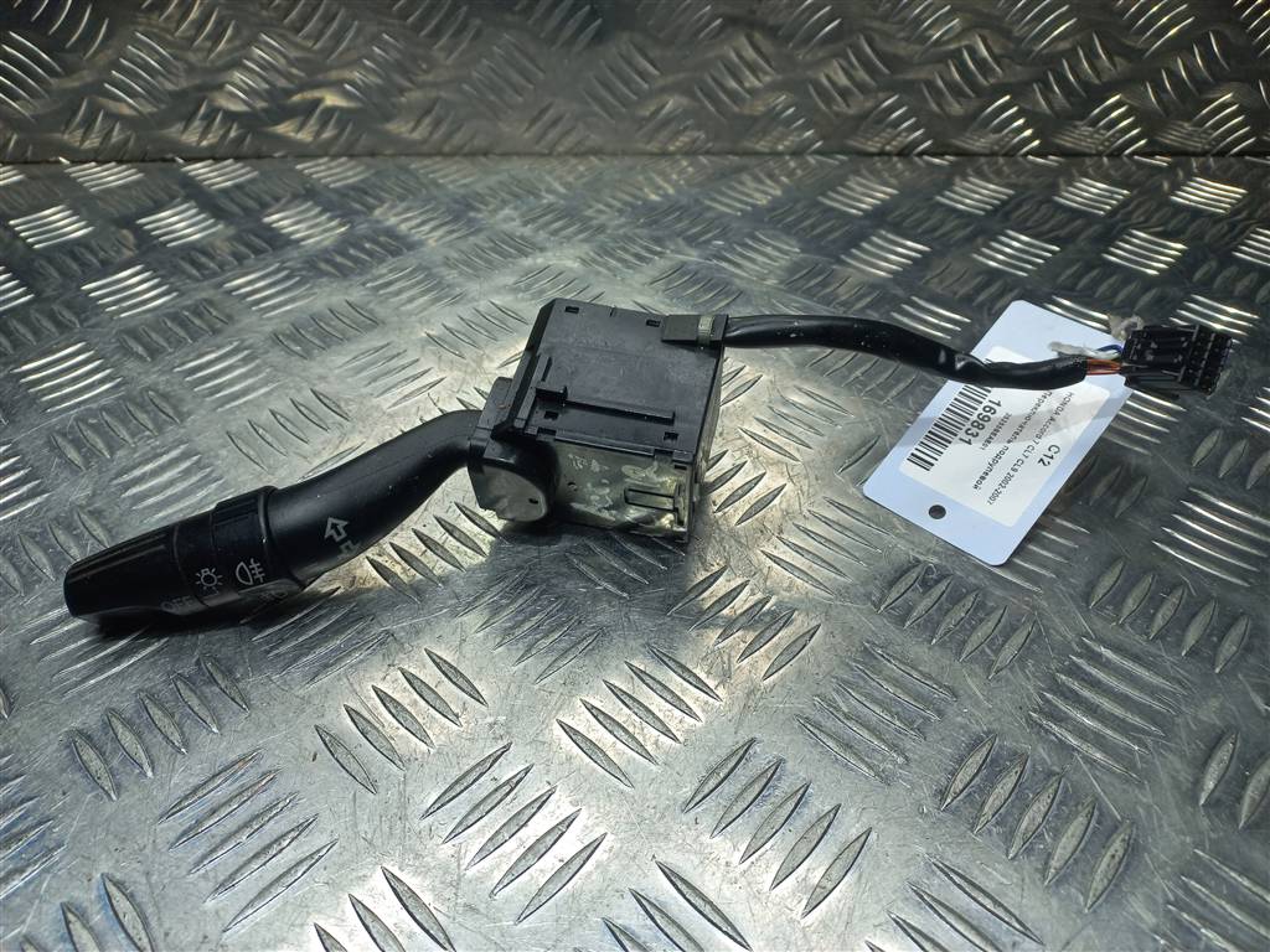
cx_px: 635
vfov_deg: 54.9
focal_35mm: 25
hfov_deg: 69.4
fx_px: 917
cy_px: 476
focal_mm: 4.6
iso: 40
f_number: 1.8
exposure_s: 1/100
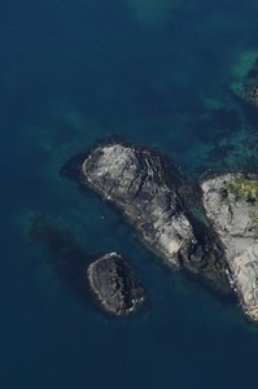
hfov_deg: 5.9
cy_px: -591
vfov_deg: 8.3
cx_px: 616
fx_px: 2416
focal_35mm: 224
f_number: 3.2
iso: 100
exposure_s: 1/1250
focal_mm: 28
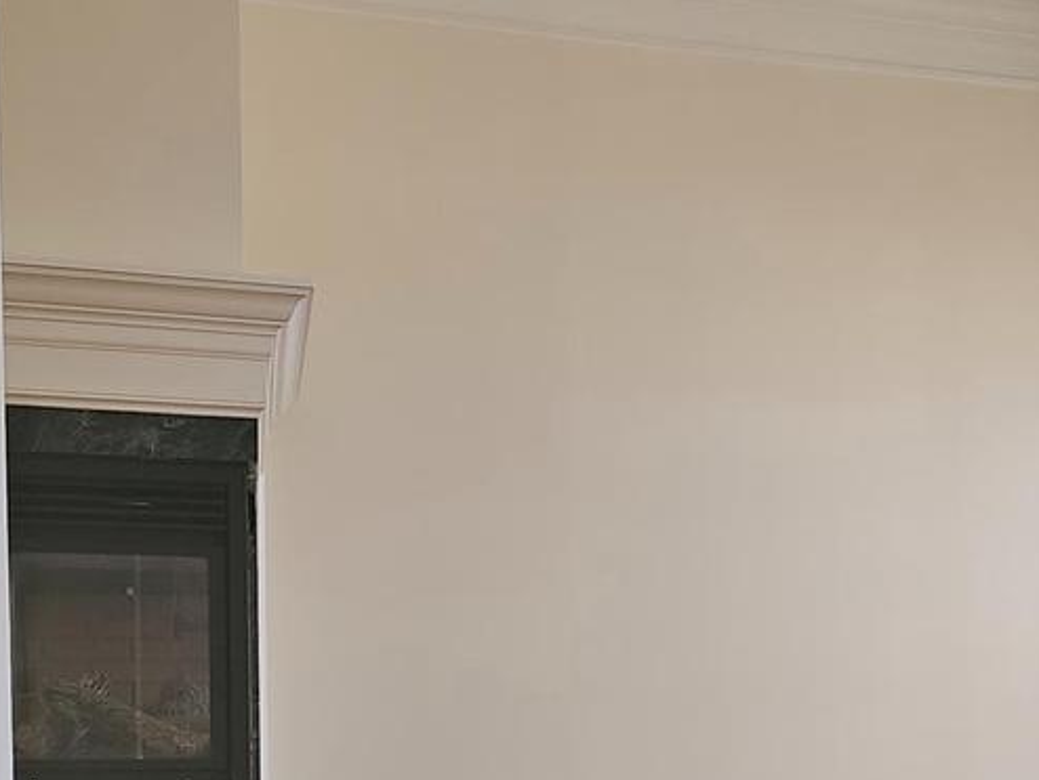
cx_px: 951
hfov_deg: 27.8
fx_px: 2012
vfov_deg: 21.3
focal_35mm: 67
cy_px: 763
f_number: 1.7
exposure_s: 1/50
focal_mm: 6.3
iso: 40
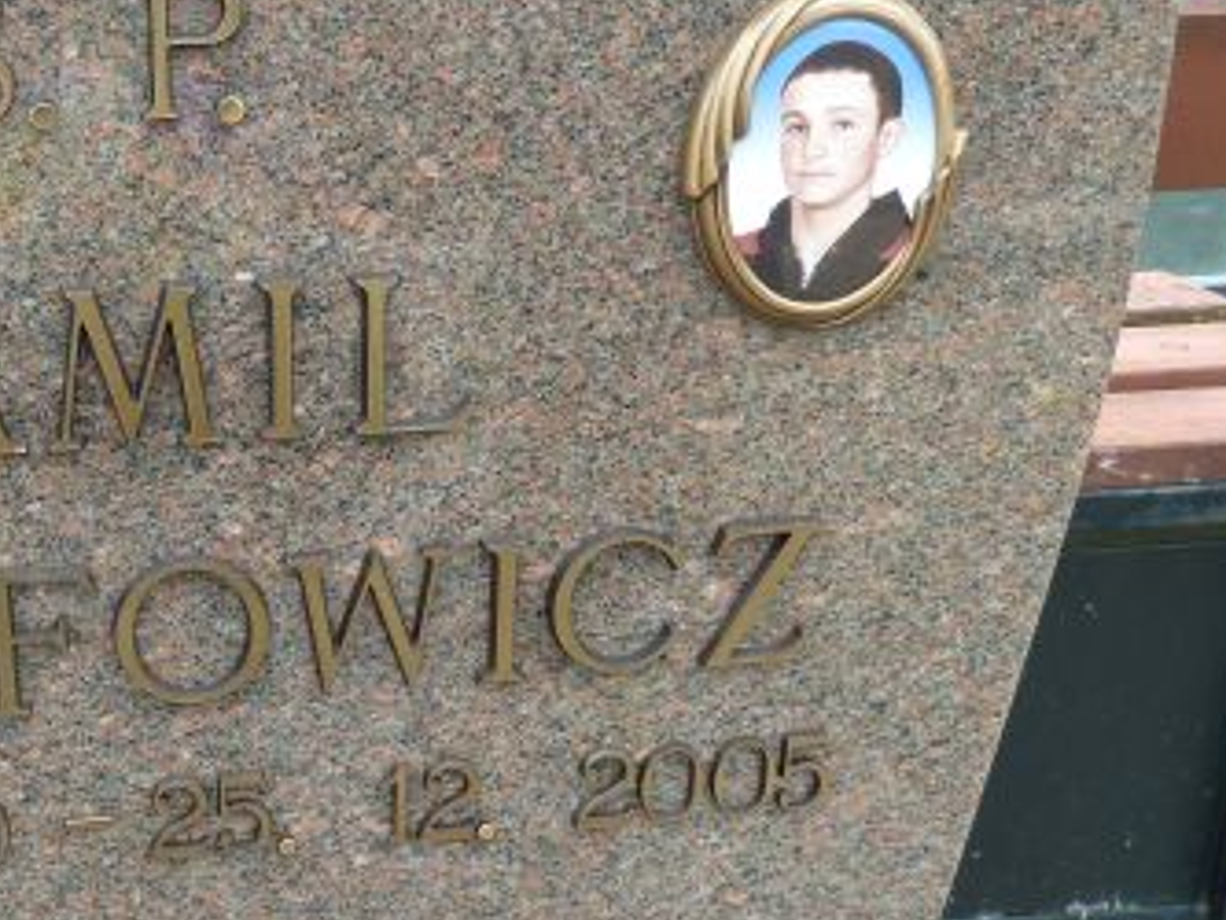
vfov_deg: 30.2
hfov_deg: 37.4
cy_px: 537
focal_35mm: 48
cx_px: 158
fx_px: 1701
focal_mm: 4.1
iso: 80
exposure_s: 1/50
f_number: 3.3
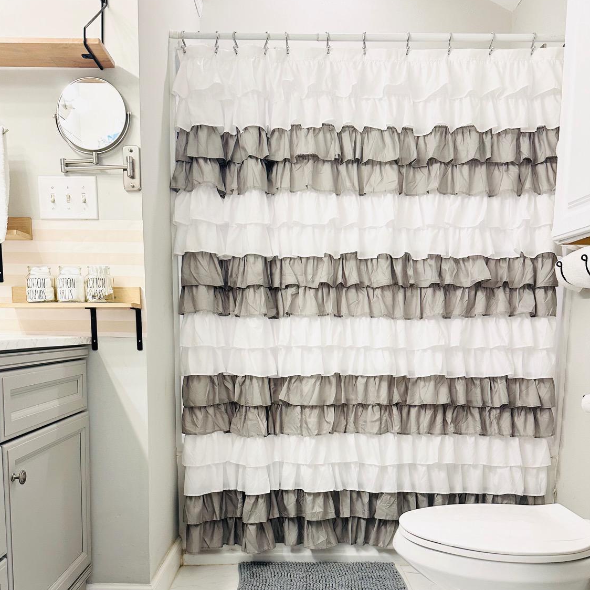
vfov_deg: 54.4
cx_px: 291
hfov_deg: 55.6
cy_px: 396
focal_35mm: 29
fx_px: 559
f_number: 1.78
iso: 200
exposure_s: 1/120
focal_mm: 6.86
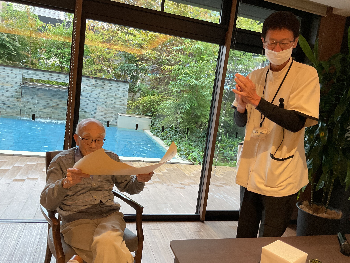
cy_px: 132
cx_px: 175
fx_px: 293
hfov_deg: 61.7
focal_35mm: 29
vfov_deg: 48.2
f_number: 1.8
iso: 80
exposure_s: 1/50
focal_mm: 3
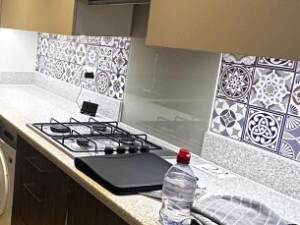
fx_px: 407
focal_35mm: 47
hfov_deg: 33.5
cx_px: -52
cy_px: 94
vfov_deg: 30.8
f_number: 2.2
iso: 320
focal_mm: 2.22
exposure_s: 1/99
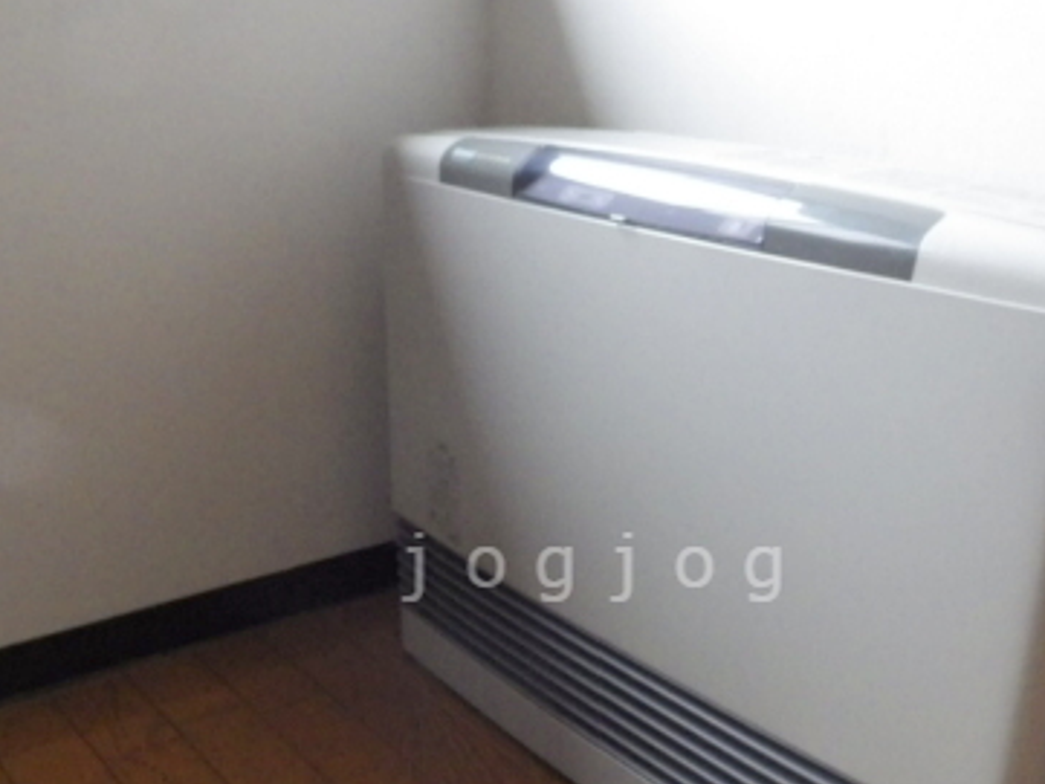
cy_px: 567
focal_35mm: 39
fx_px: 1178
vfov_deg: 36.2
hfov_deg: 47.7
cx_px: 599
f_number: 3.1
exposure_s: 1/45
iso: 800
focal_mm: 4
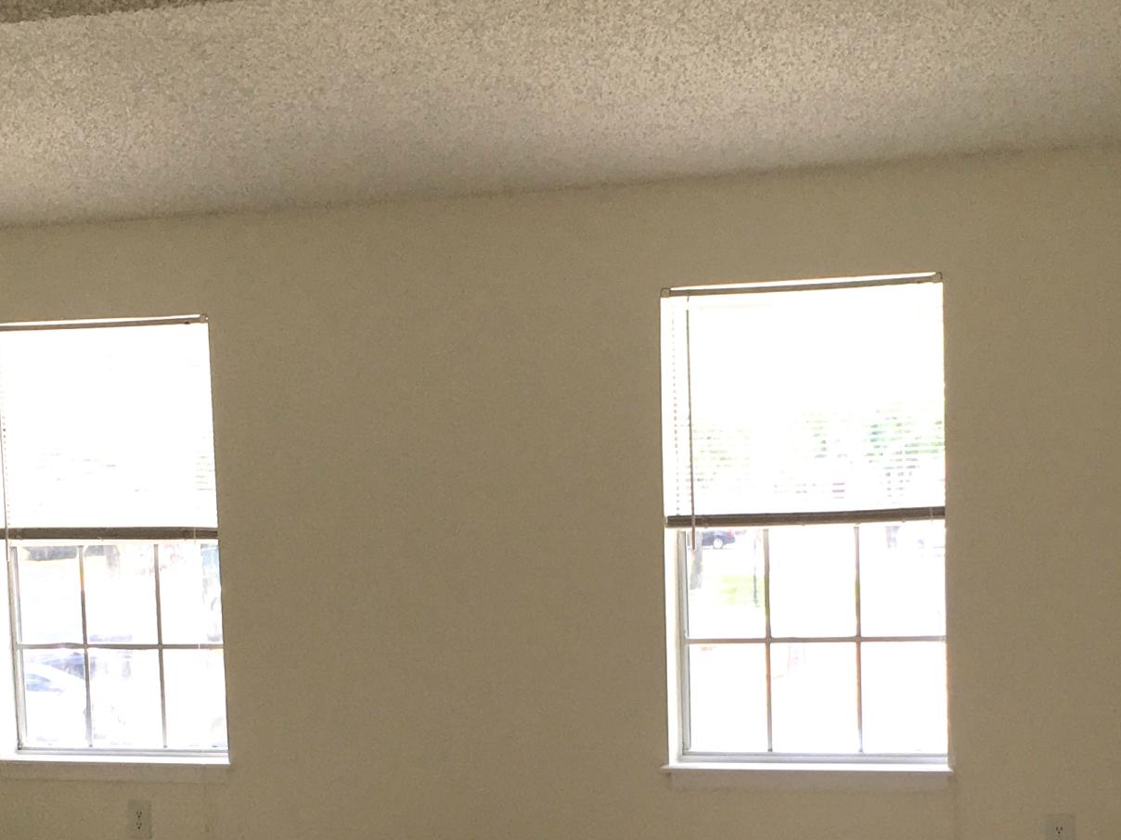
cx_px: 575
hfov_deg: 27.0
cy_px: 742
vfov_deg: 20.1
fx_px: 2332
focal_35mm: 72
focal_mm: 4.15
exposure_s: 1/120
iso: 32
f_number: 2.2
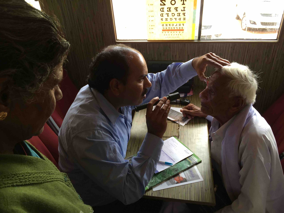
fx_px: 246
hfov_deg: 60.0
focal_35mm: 30
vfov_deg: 46.8
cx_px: 142
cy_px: 106
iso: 40
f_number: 2.2
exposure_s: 1/30
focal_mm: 4.12
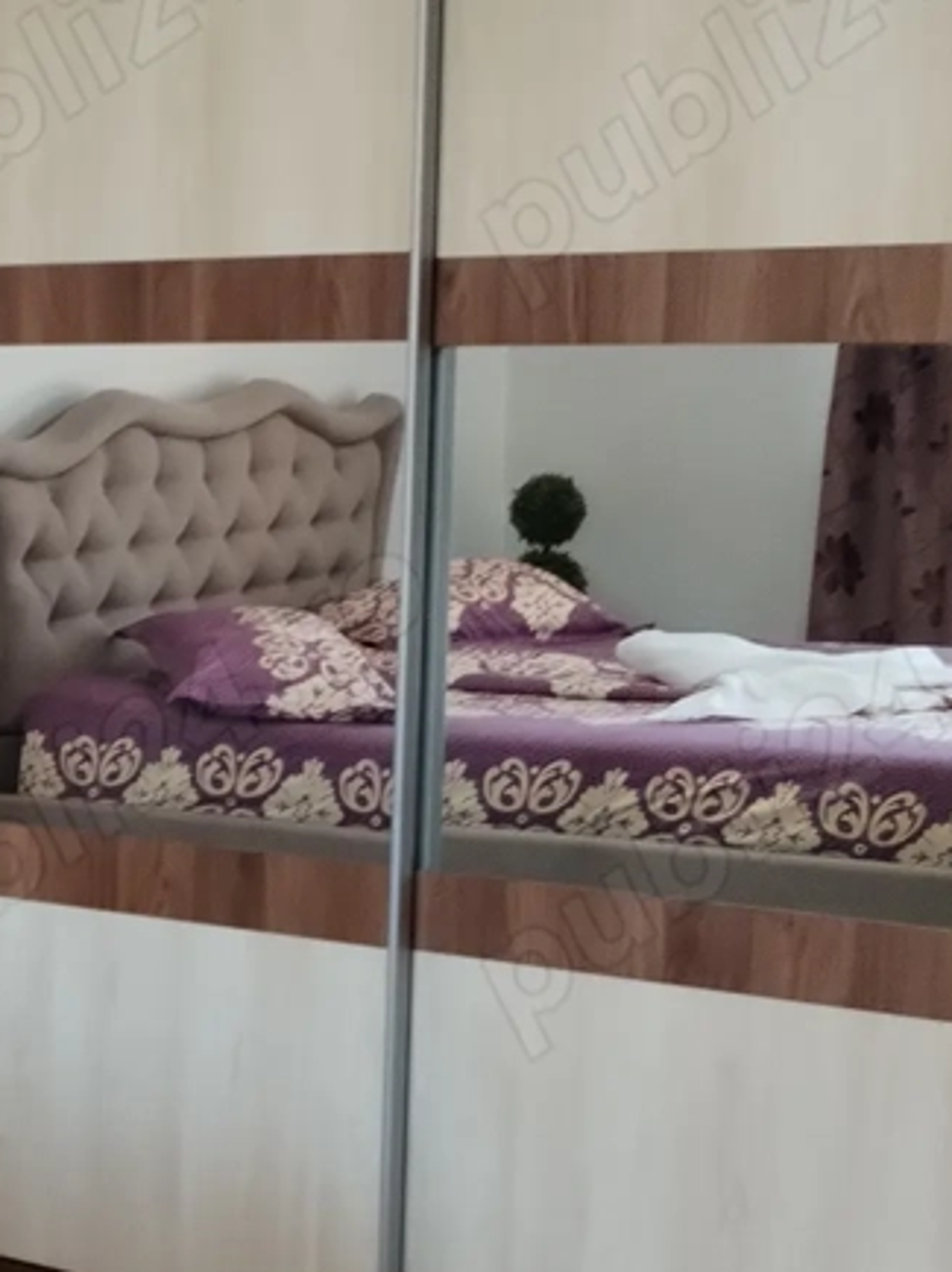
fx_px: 2936
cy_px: 947
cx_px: -237
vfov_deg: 24.2
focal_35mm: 80
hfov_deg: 17.4
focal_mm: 4.75
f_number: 1.8
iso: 420
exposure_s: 1/33.3
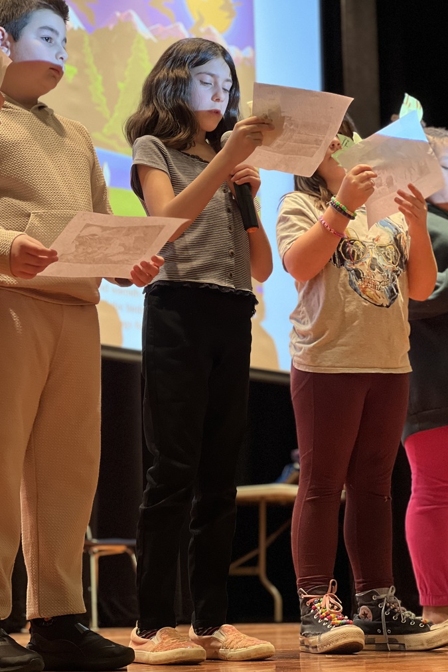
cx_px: 228
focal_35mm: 81
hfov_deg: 16.9
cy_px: 336
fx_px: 1511
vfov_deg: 25.1
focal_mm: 9
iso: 250
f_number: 2.8
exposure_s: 1/40
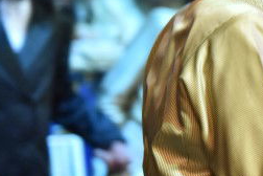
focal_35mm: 549
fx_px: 4010
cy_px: 45
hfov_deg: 3.7
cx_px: 453
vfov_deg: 2.5
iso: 2000
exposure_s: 1/100
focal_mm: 135
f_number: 2.8
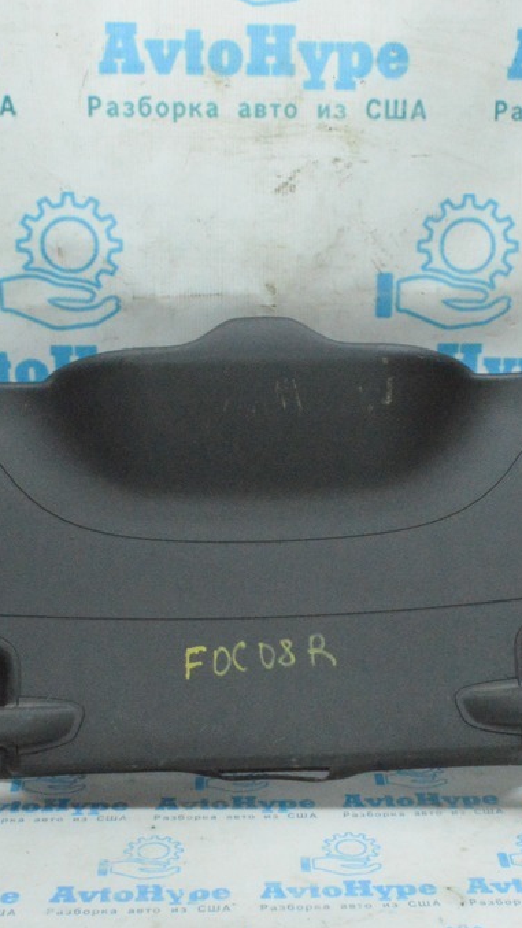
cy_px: 465
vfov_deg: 36.6
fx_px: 1402
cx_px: 299
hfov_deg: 21.1
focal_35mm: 57
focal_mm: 24
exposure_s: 1/50
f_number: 25
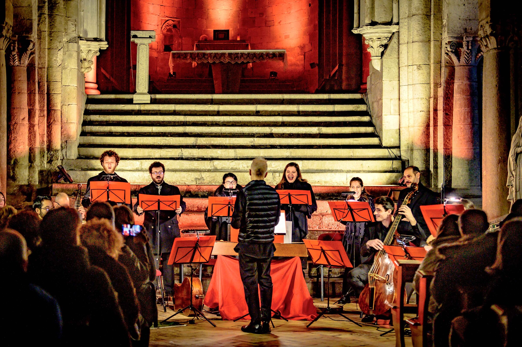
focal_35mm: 70
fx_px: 1014
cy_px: 174
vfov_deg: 19.4
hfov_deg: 28.9
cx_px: 261
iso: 2500
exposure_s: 1/160
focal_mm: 70
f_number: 2.8
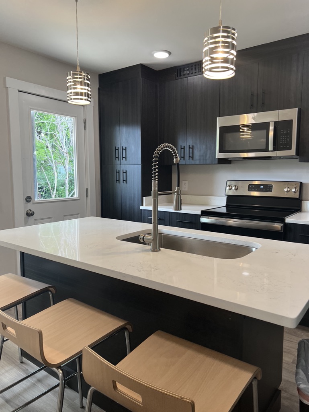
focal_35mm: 26
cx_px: 154
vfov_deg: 67.3
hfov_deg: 53.1
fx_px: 309
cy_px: 206
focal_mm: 5.7
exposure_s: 1/120
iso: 80
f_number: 1.5
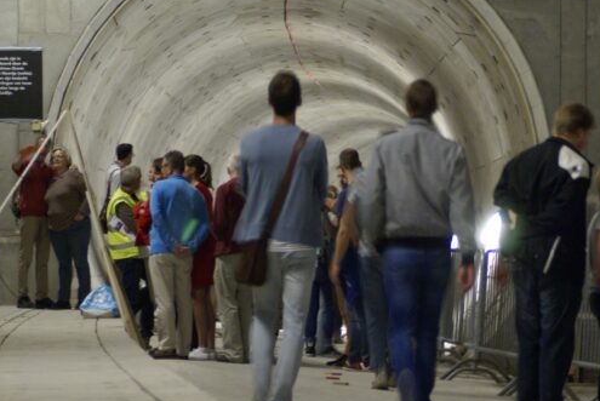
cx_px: 335
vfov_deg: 7.6
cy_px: 231
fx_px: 3036
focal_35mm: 182
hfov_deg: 11.3
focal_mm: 100
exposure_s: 1/4
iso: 800
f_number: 4
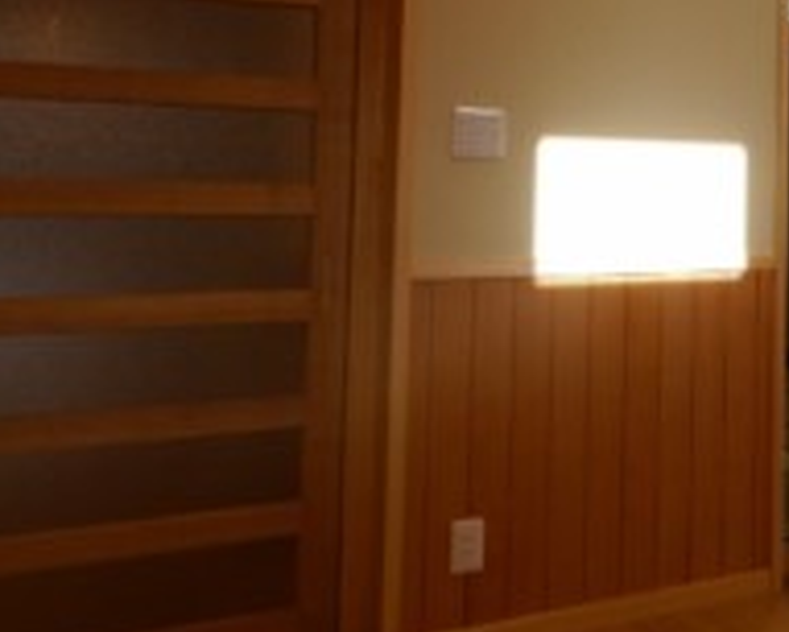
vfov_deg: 28.2
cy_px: 147
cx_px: 1053
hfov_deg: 28.3
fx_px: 1238
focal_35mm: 53
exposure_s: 1/60
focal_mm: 7
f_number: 7.1
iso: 250
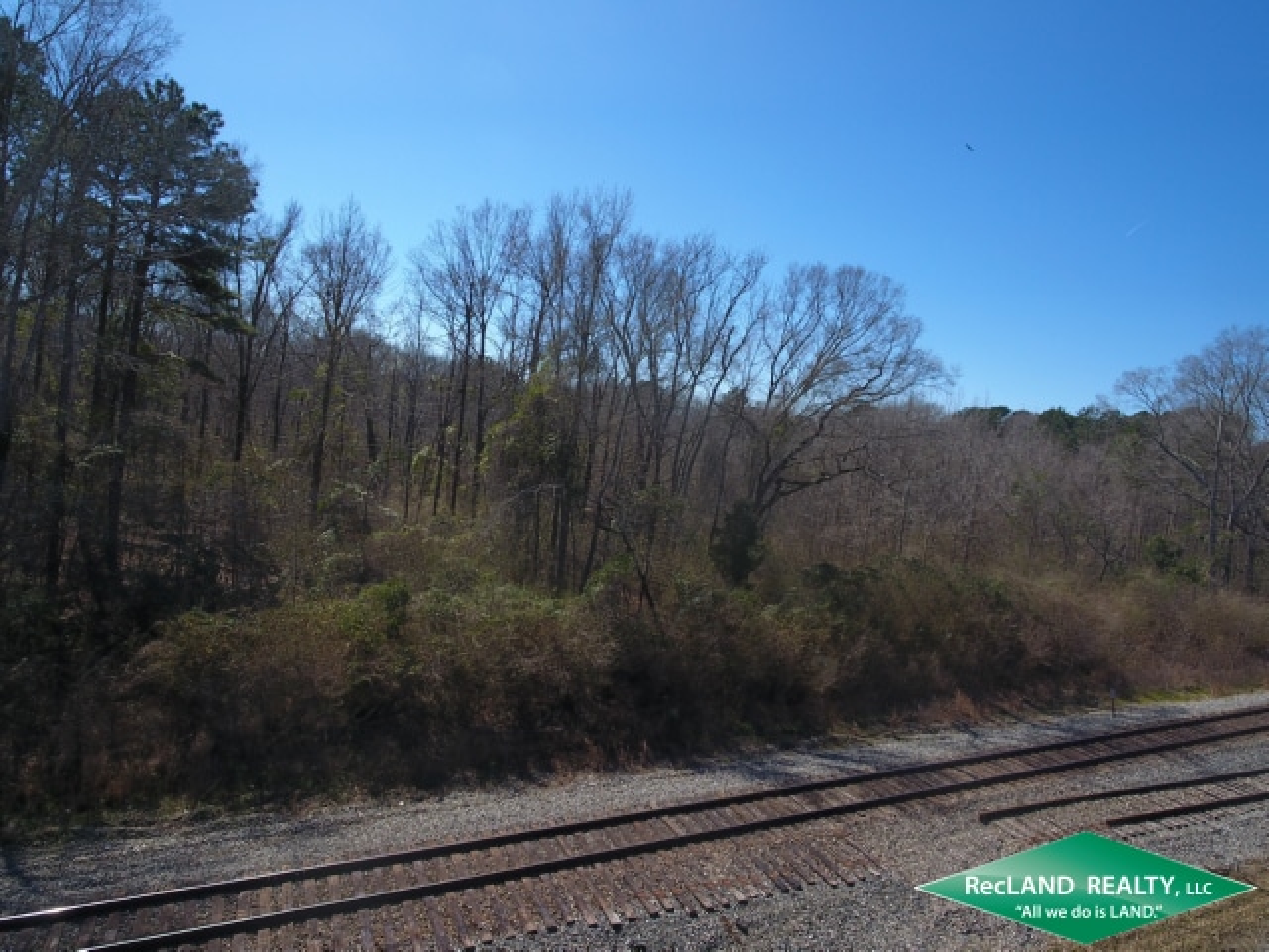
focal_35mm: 20
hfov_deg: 81.7
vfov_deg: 66.0
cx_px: 634
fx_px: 733
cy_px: 476
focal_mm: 3.61
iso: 100
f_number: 2.8
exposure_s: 1/769
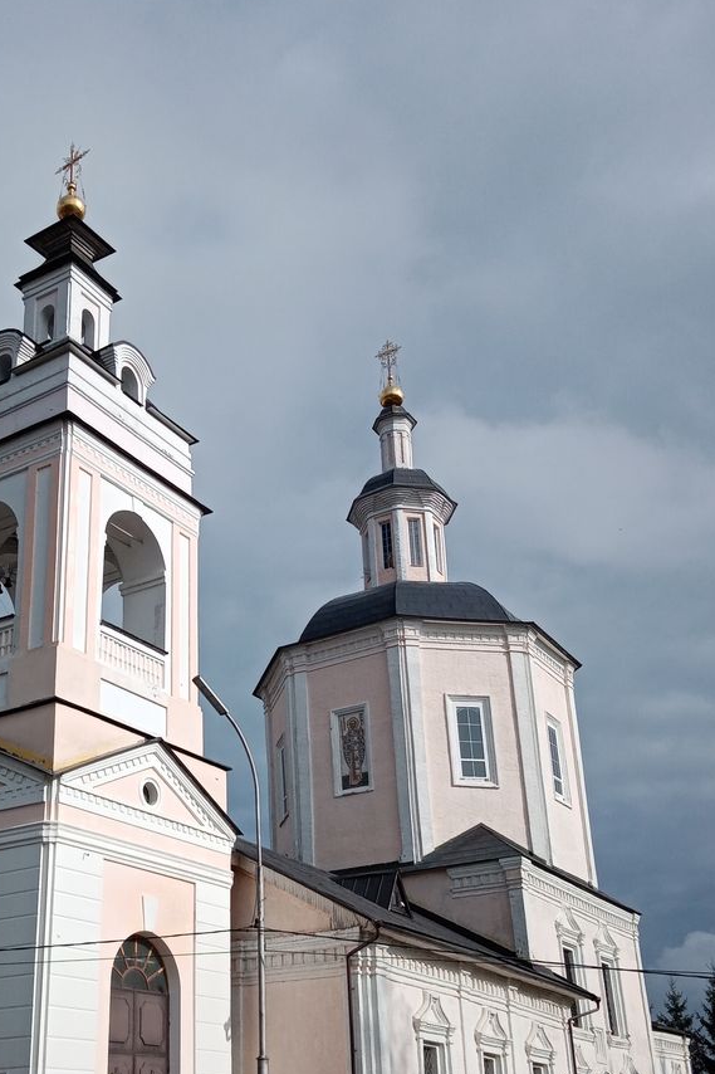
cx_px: 248
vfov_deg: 50.1
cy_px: 678
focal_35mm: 38
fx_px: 1132
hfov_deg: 34.8
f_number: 1.8
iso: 108
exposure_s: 1/3322
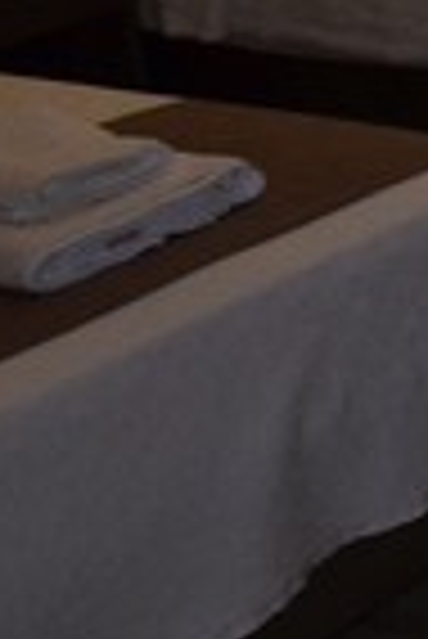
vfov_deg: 17.0
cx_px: 1852
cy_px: -328
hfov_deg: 7.4
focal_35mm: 108
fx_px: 1921
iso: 1000
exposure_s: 1/180
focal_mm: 10
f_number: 5.6
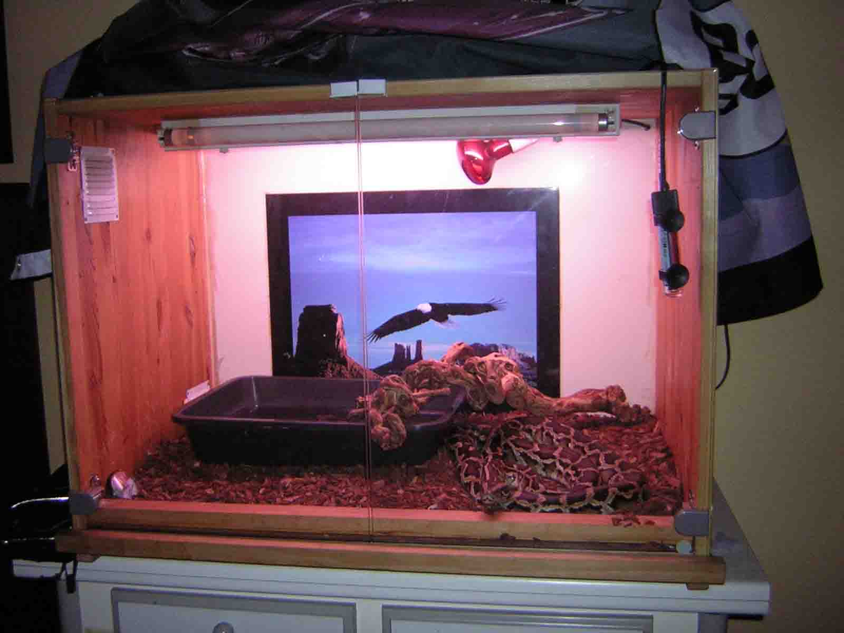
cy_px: 316
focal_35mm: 36
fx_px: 878
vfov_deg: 39.7
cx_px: 422
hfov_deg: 51.4
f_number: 2.6
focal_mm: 4.7
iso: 135
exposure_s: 1/31.7
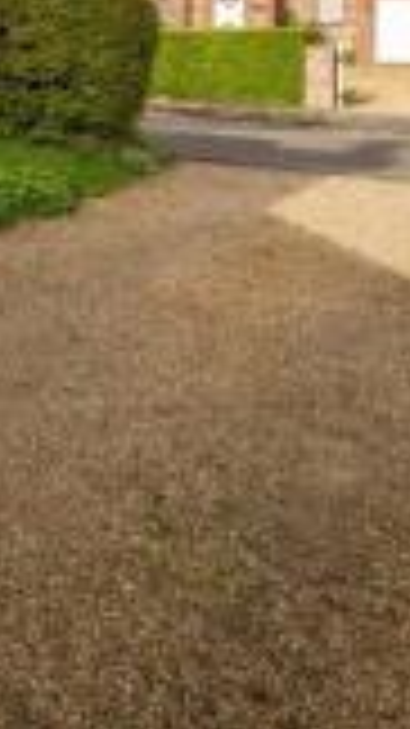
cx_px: -230
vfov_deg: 42.9
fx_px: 832
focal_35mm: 43
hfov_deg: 22.1
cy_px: 56
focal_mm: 14
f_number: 6.3
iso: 64
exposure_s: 1/200
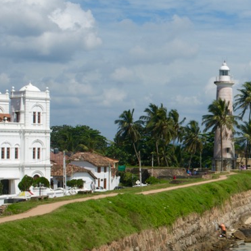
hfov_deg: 15.6
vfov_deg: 15.8
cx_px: 248
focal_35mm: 110
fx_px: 902
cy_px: 139
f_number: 13
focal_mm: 40
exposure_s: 1/250
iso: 100
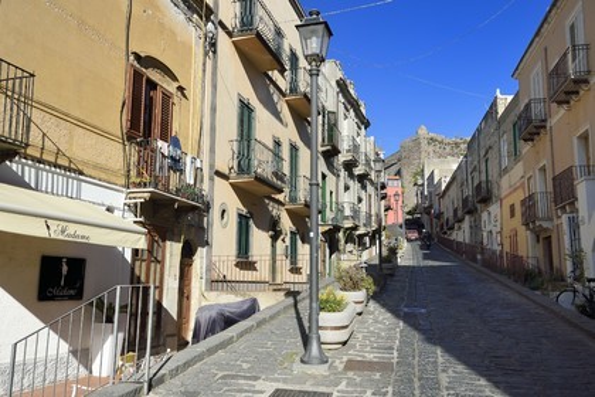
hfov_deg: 58.7
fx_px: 529
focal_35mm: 32
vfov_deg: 41.1
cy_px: 198
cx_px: 298
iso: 200
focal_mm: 32
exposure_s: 1/250
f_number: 11
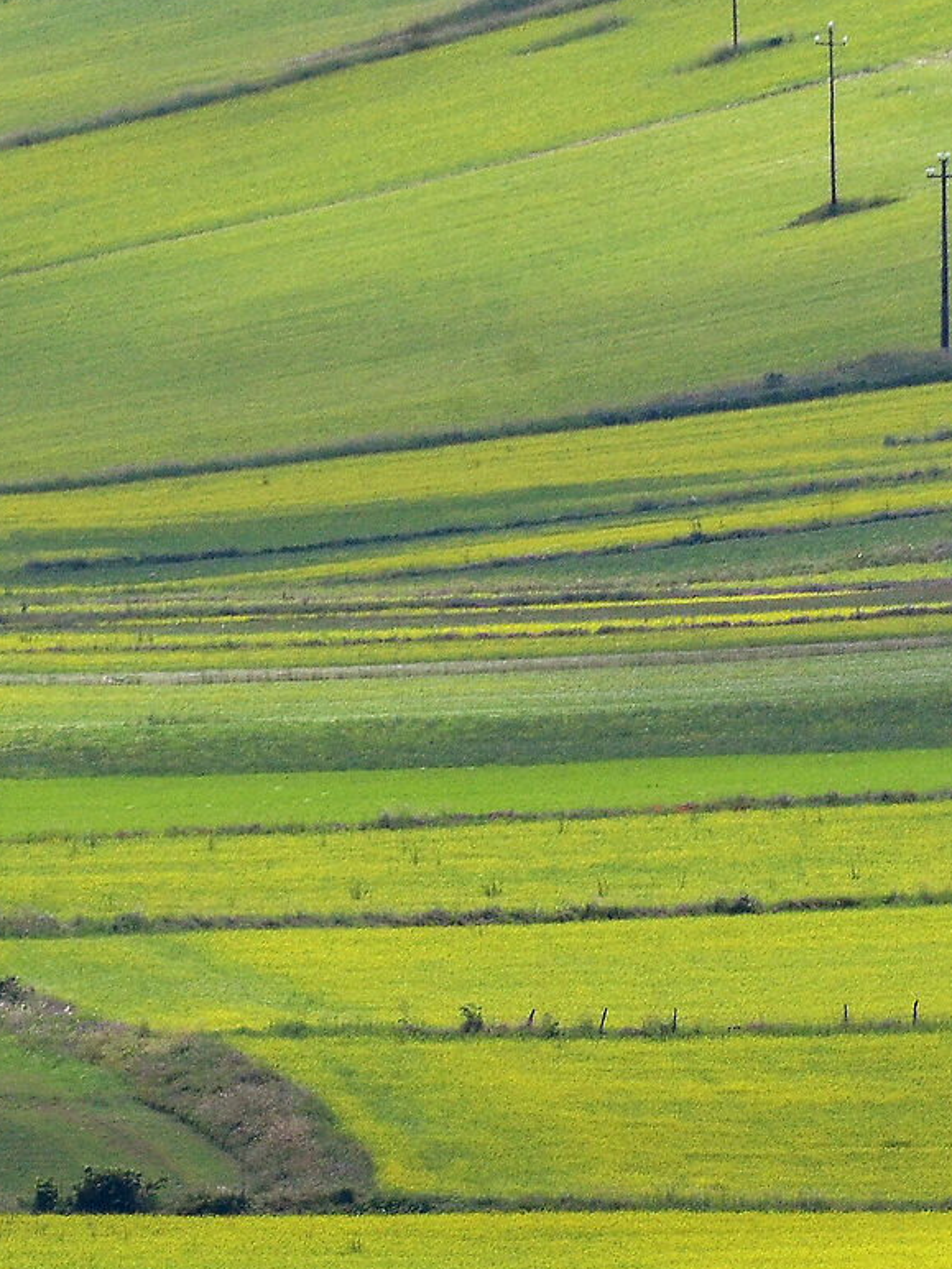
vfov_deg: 1.5
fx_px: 49246
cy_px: 970
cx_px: 793
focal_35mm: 1343
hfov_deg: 1.1
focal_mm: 300
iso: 500
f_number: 14
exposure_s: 1/400
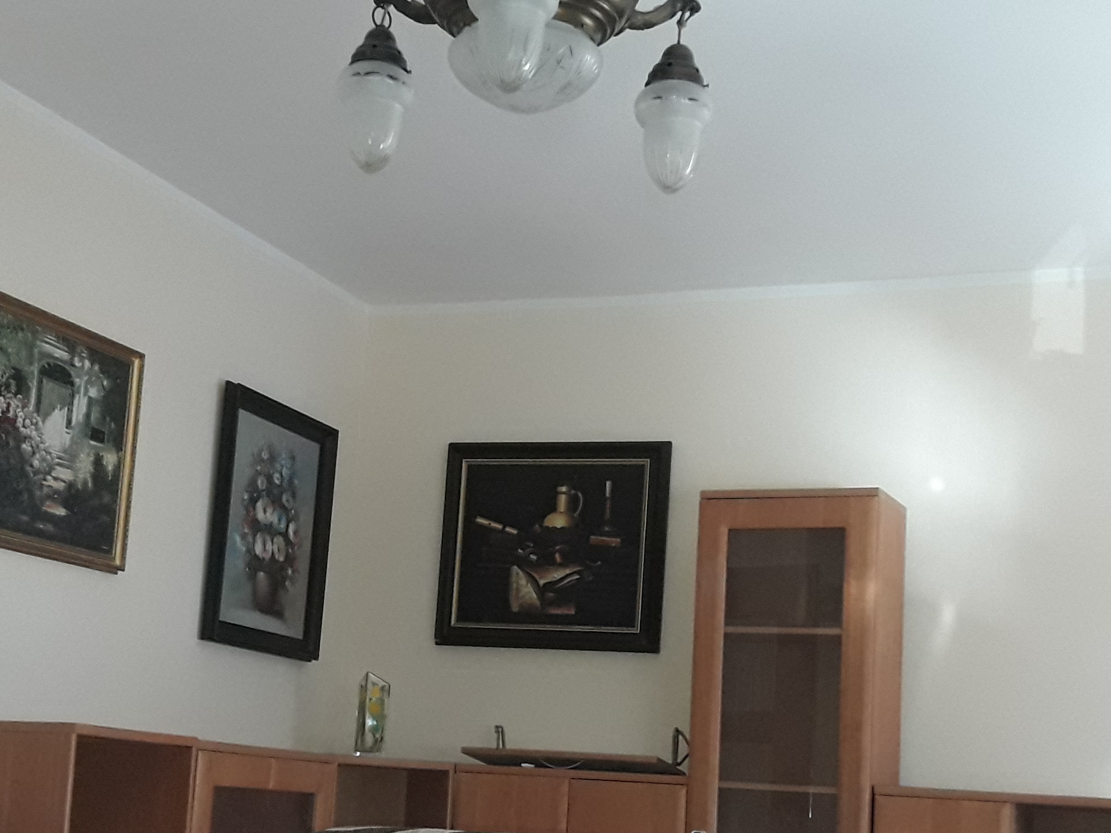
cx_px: 525
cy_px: 586
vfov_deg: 24.6
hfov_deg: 32.7
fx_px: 1893
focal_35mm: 59
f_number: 1.9
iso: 160
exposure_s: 1/33
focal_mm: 3.7
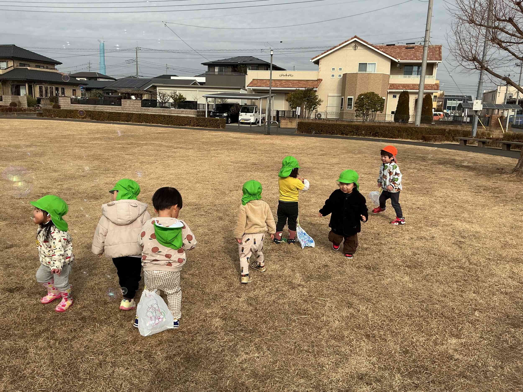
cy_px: 196
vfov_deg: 48.2
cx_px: 262
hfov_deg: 61.7
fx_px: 438
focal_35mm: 29
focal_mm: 3
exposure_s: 1/2058
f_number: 1.8
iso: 25
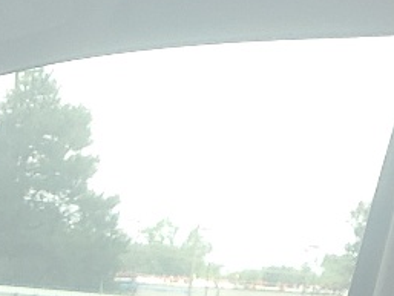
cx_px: -20
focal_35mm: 162
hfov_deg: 12.0
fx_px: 1845
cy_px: 850
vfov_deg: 8.0
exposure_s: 1/417
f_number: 1.5
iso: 50
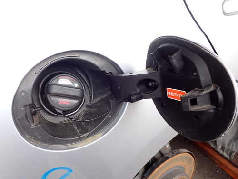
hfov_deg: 51.3
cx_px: 127
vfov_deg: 39.7
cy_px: 92
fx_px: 248
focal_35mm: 36
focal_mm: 5.4
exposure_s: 1/100
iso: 100
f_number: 3.2
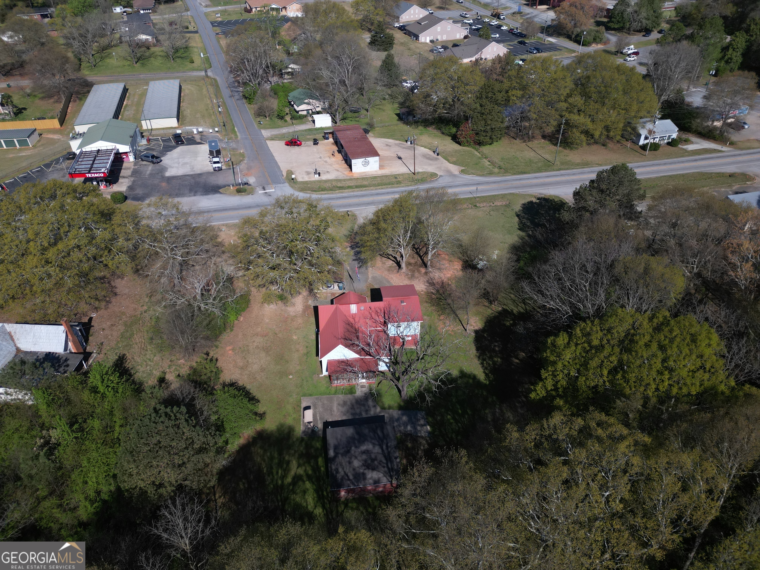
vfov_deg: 56.8
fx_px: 527
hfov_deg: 71.6
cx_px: 380
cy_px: 285
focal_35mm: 24
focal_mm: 6.72
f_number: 1.7
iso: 200
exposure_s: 1/100
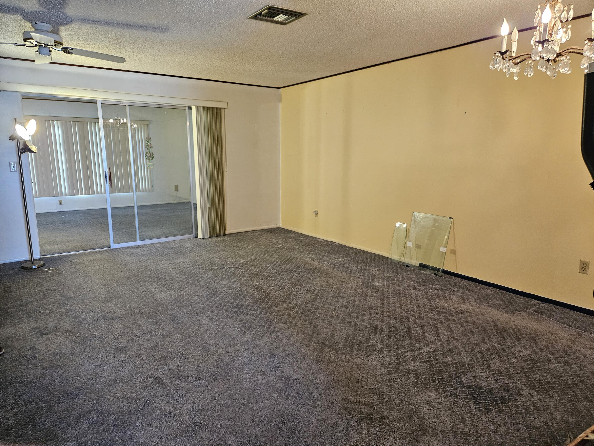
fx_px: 395
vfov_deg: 58.9
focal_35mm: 23
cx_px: 297
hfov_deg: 73.9
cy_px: 223
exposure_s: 1/120
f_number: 1.8
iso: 500
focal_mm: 5.4
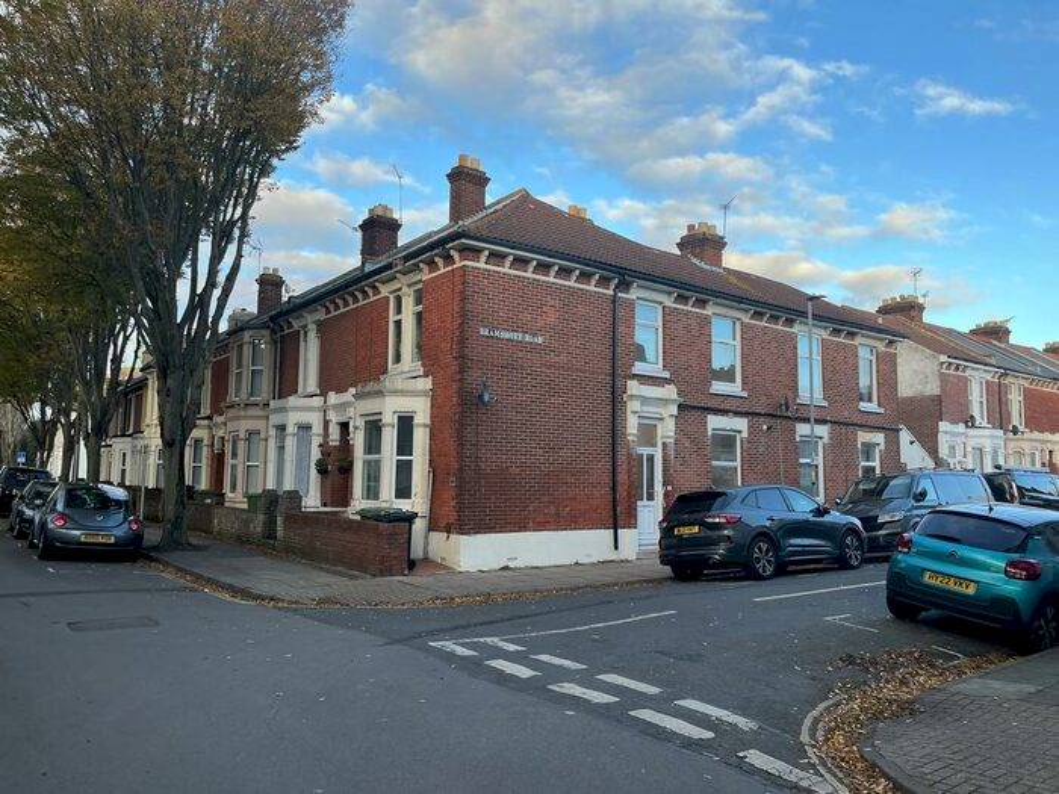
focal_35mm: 26
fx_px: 795
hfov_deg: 67.3
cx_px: 530
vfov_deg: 53.1
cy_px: 397
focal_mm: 5.1
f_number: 1.6
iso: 50
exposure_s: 1/563
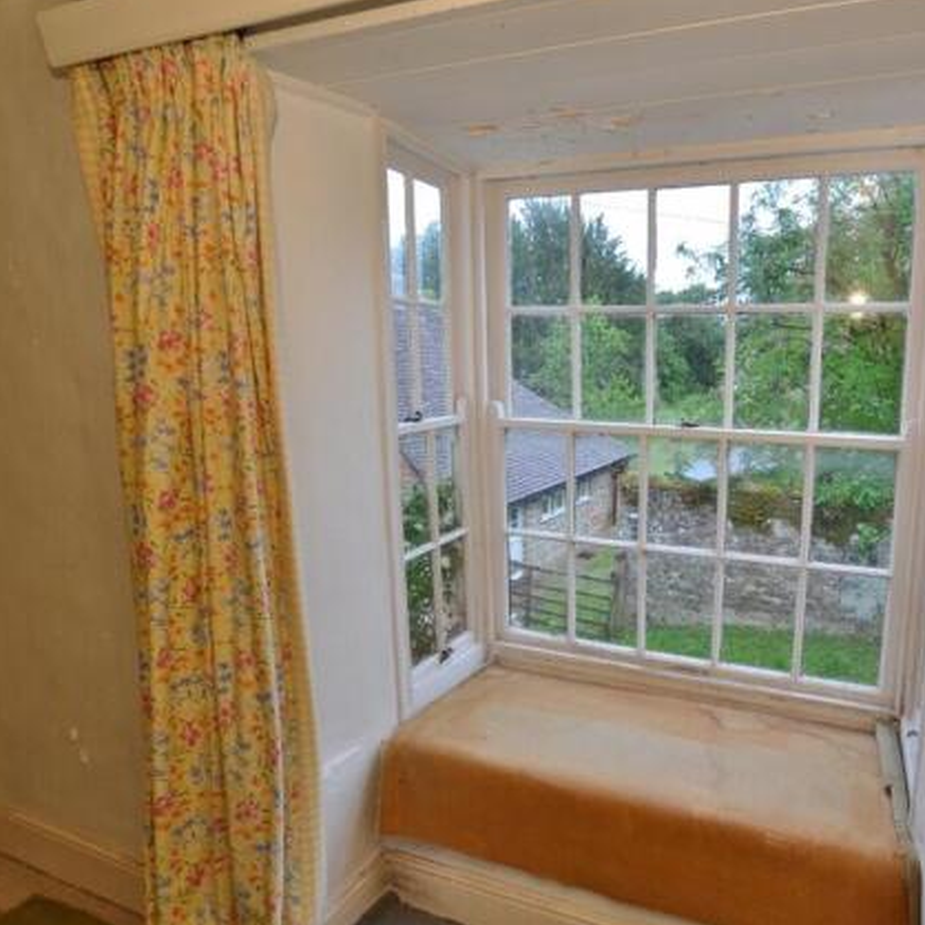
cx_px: 628
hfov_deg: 72.2
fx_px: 605
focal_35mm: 20
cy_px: 459
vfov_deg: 74.8
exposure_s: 1/100
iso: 400
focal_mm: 10
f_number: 5
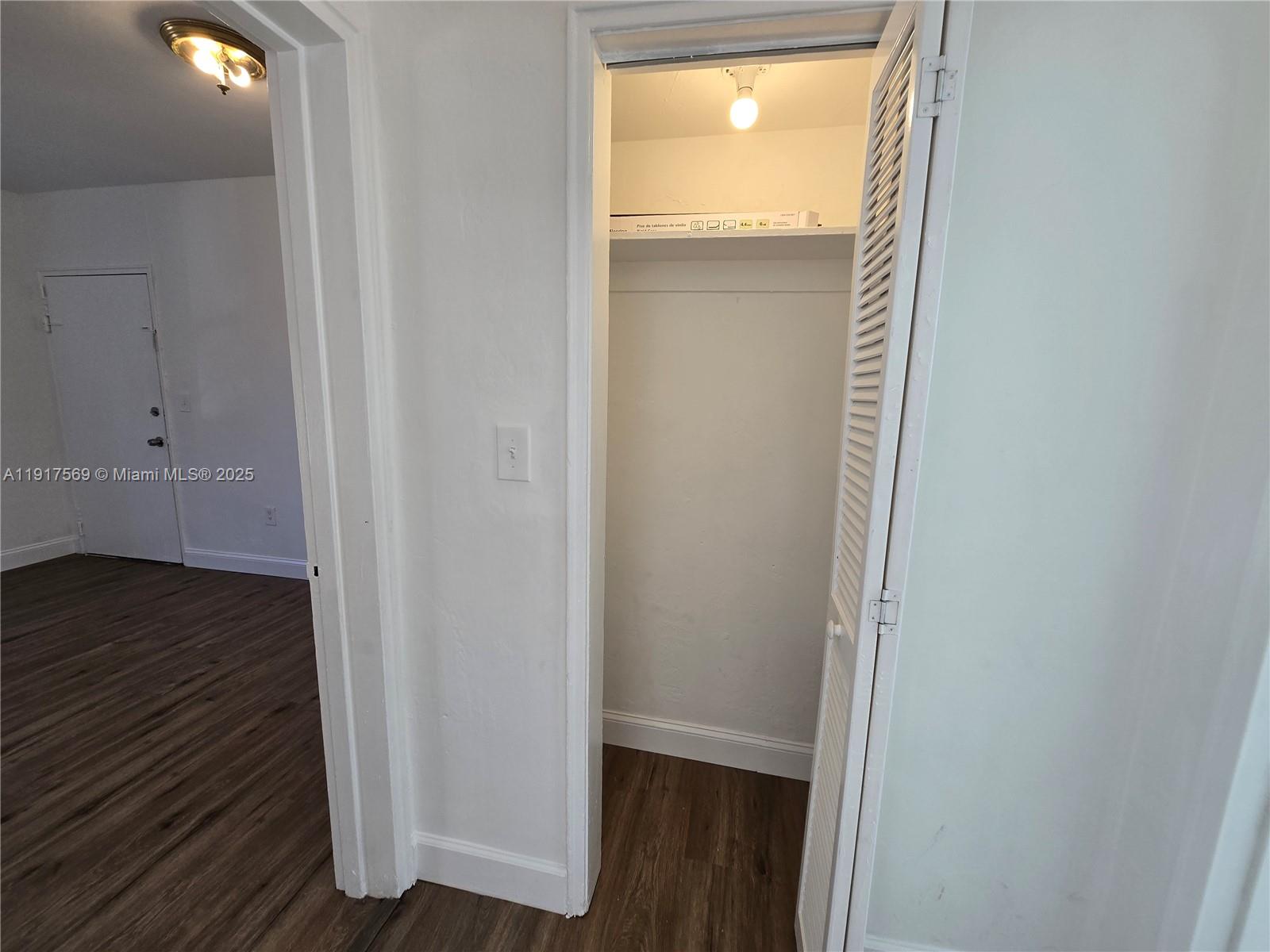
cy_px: 476
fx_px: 477
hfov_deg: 106.2
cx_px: 635
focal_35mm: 13
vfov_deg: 89.9
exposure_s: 1/120
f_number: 2.2
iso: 50
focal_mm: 2.2
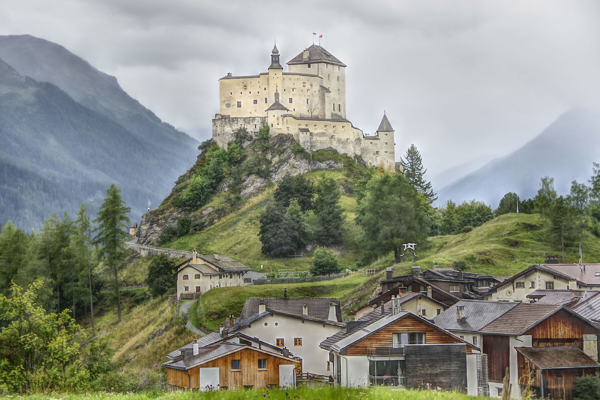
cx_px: 300
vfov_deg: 13.4
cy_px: 200
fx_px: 1700
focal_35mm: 102
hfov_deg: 20.0
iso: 400
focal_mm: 68
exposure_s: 1/160
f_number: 6.3
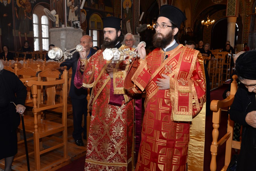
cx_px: 128
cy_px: 86
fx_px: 249
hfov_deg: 54.4
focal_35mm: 35
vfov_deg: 37.9
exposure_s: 1/40
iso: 640
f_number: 6.3
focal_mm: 35
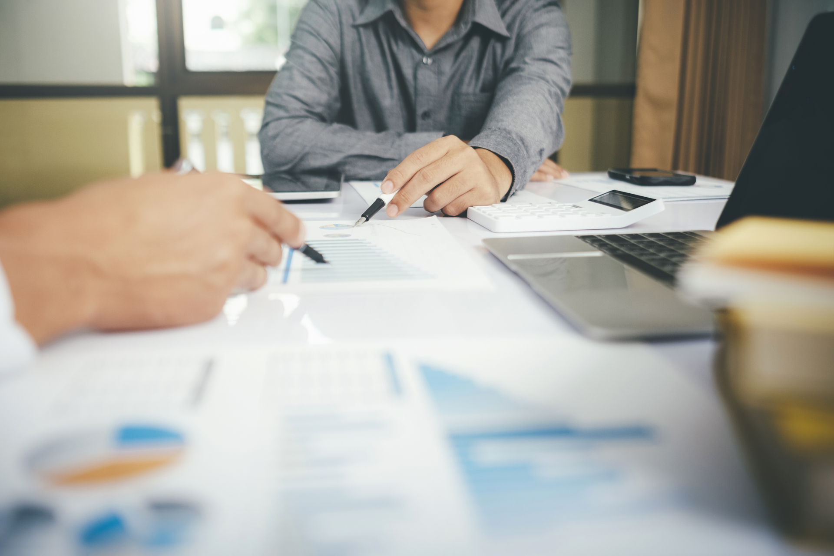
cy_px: 278
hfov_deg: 54.4
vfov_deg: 37.9
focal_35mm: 35
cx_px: 417
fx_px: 811
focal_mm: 23
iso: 320
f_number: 2
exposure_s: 1/125
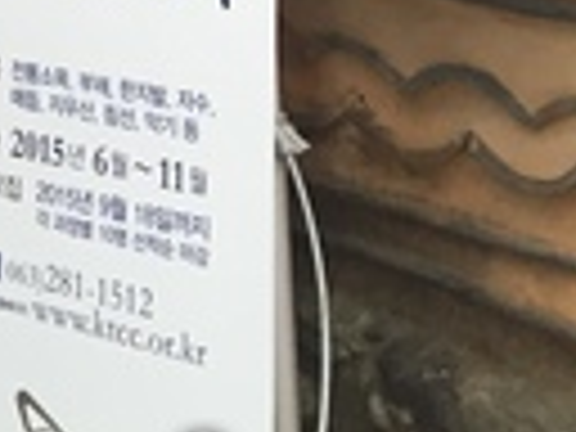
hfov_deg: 10.9
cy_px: -457
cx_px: -724
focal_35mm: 158
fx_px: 2629
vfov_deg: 8.8
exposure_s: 1/30
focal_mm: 4.15
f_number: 2.2
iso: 40
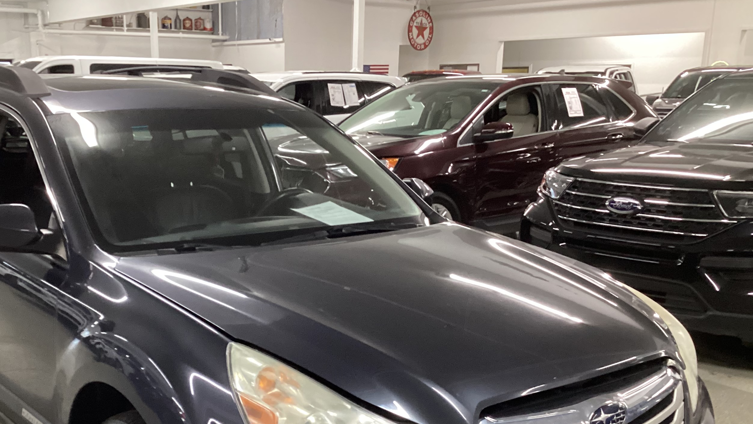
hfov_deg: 45.8
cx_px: 265
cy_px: 352
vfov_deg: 26.5
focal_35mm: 44
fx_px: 879
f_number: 2.4
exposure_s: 1/50
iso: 400
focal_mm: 3.3
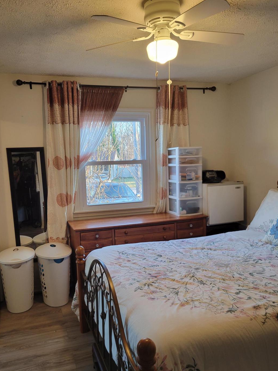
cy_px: 202
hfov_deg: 48.2
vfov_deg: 61.6
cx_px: 127
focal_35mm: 29
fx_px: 310
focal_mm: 5.4
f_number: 1.8
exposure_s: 1/60
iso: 200
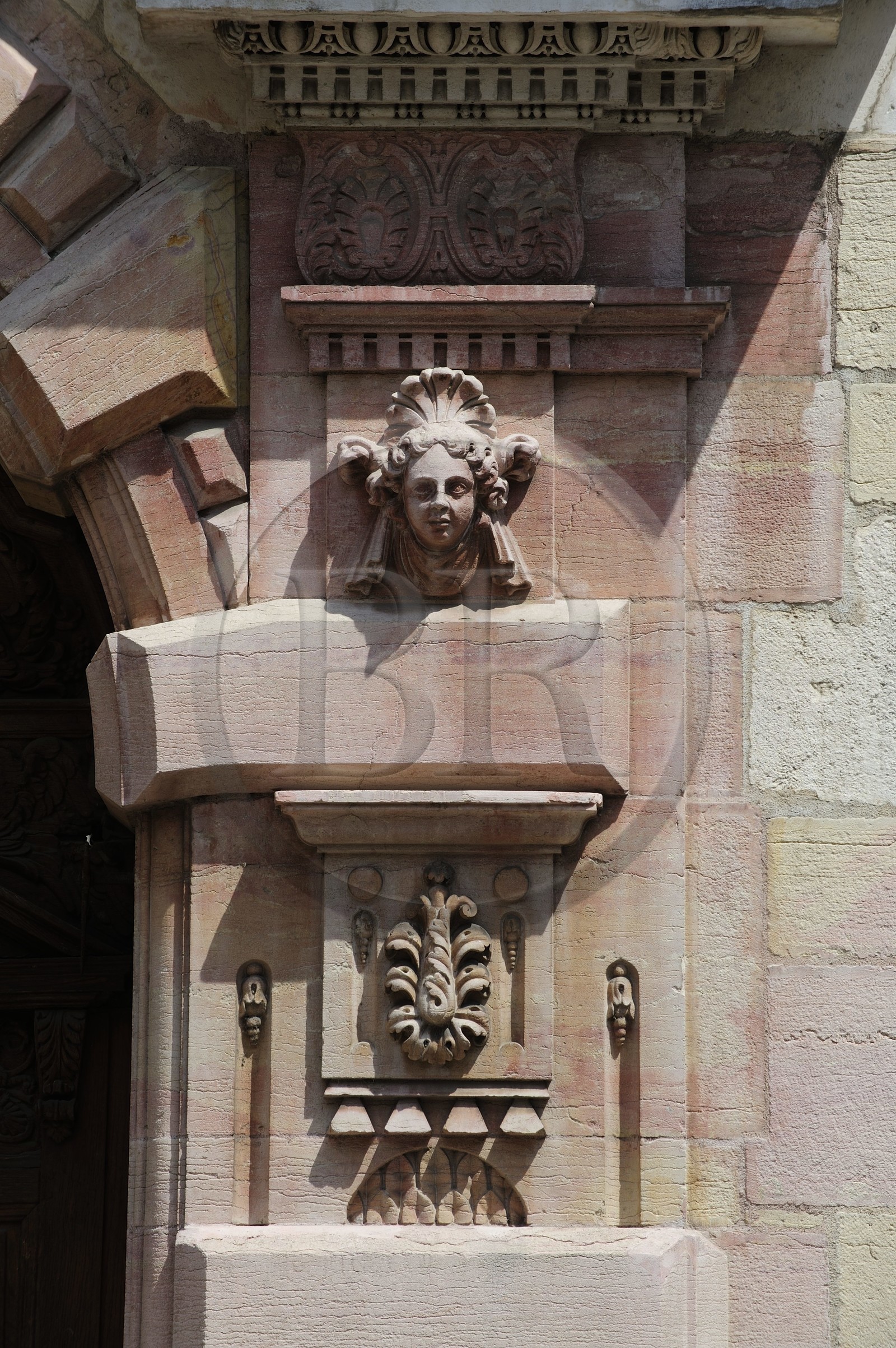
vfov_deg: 10.3
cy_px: 674
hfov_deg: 6.9
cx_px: 448
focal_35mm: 200
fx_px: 7477
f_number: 10
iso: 200
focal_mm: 200
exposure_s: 1/250
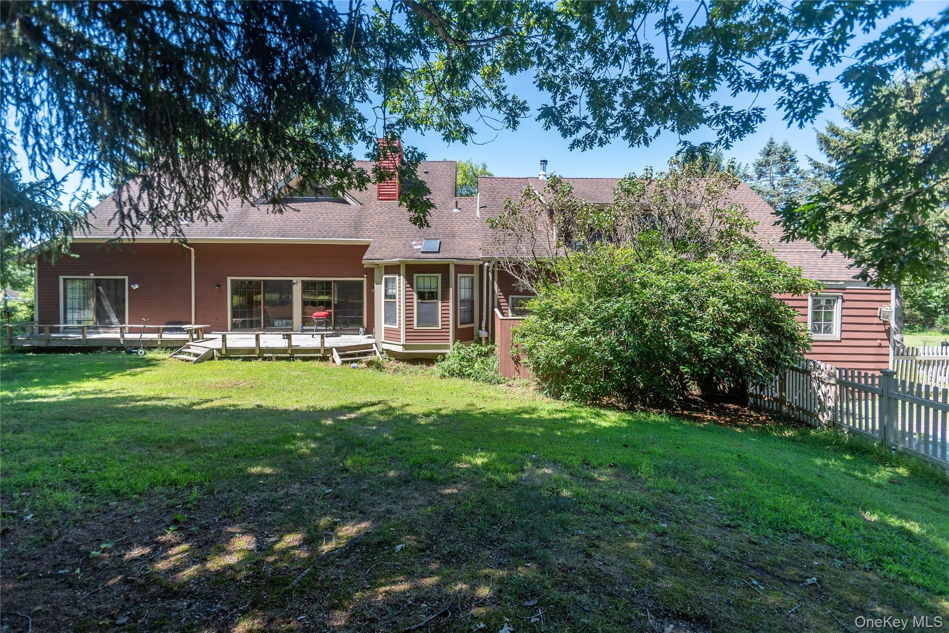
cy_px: 316
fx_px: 395
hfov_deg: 100.4
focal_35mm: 15
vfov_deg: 77.3
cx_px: 474
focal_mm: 10
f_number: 5
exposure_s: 1/160
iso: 100
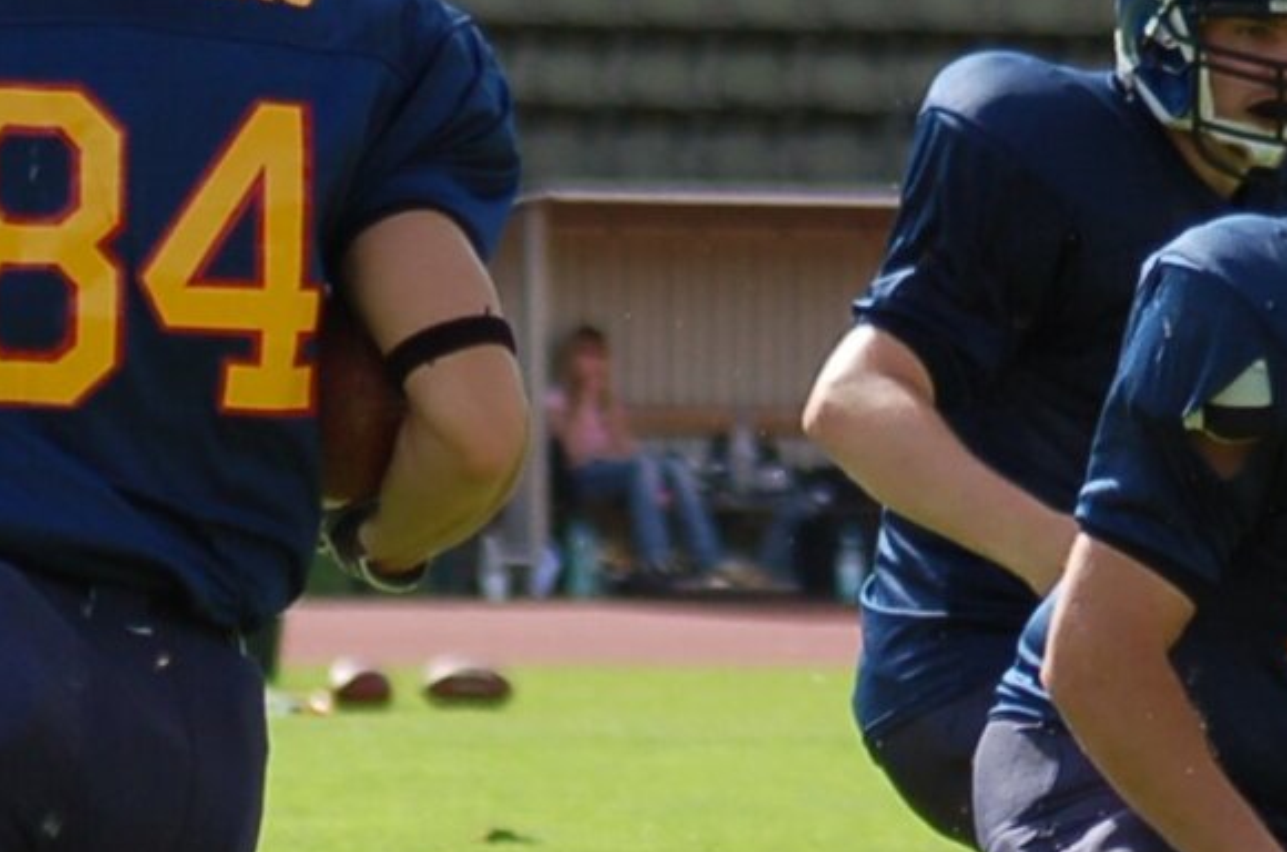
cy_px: 1076
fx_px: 22330
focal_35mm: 626
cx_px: 621
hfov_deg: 3.3
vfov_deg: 2.2
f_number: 4.5
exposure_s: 1/1000
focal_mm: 110
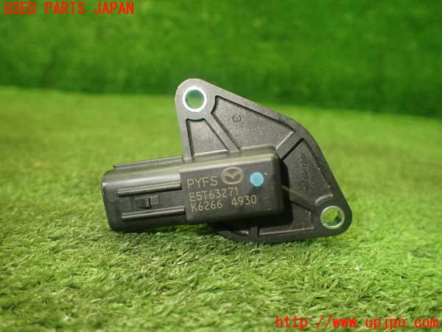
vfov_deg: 46.8
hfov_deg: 60.0
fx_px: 383
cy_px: 166
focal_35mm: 30
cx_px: 221
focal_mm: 5.4
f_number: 2.3
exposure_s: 1/125
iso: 640
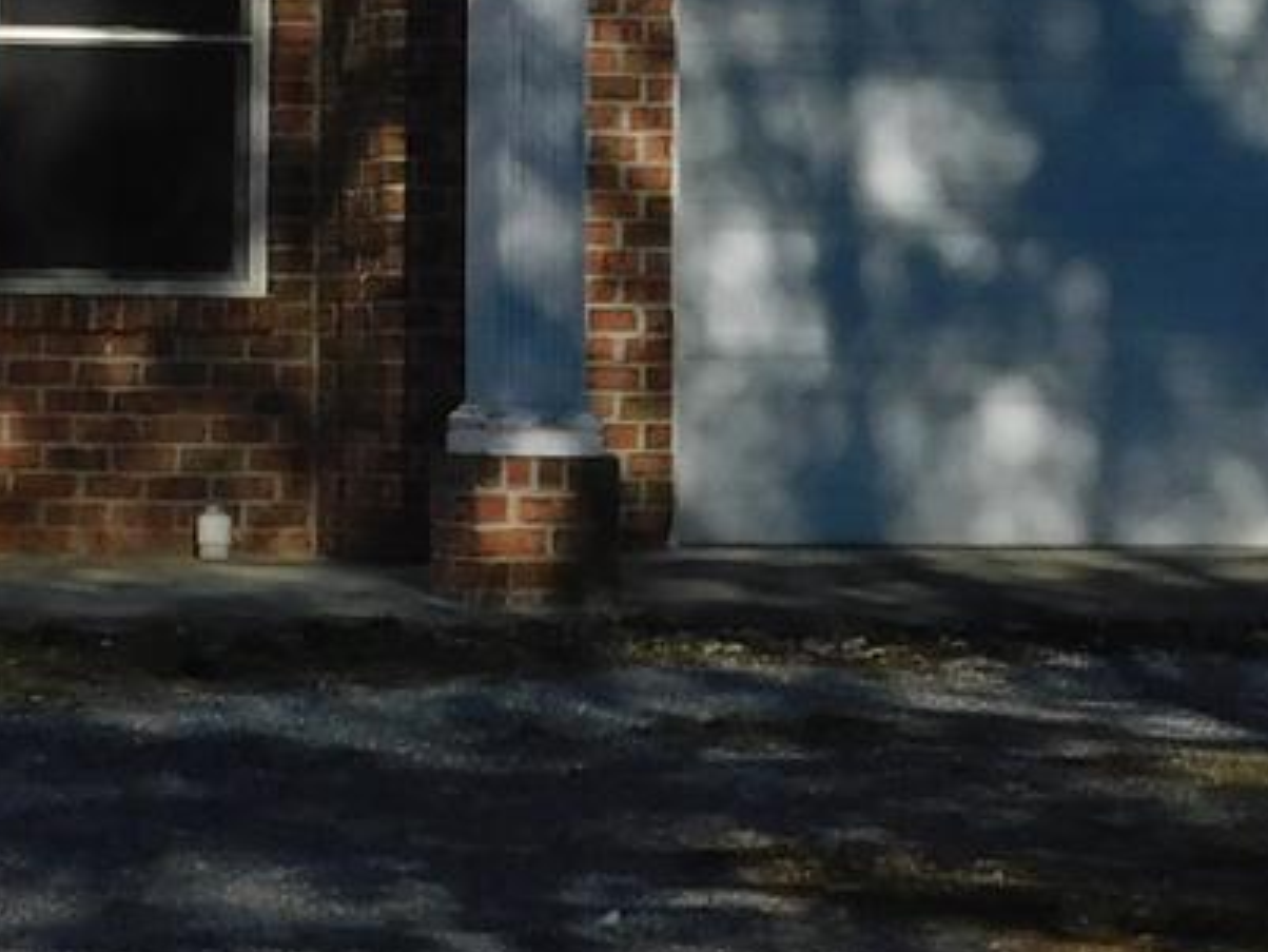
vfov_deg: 6.4
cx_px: -76
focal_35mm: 230
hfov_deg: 8.5
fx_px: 8428
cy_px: -598
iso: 125
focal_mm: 8
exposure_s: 1/1250
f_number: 3.7
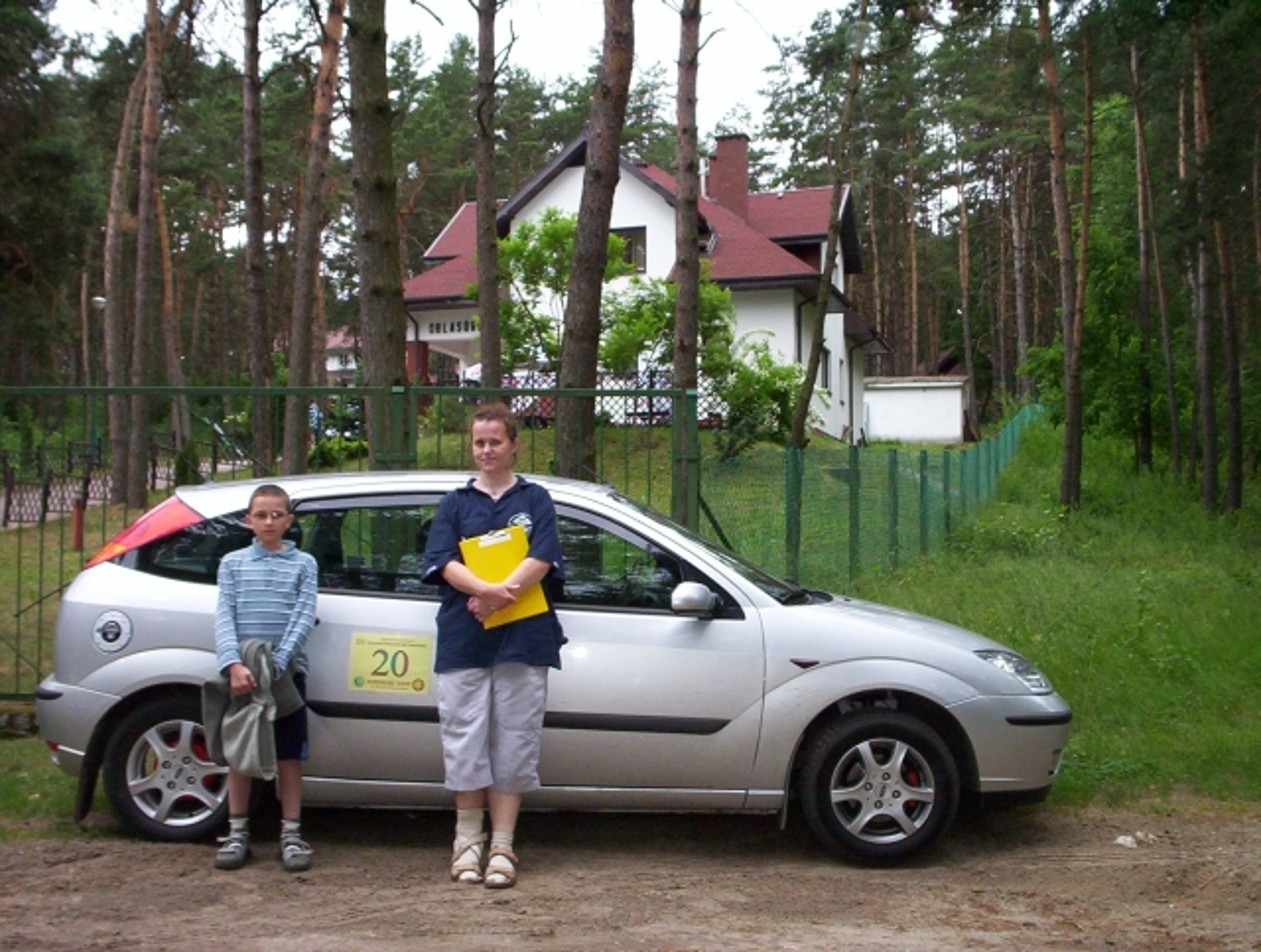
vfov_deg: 37.9
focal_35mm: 38
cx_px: 630
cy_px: 476
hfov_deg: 48.9
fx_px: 1387
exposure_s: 1/76.1
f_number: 4.5
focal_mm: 4.99
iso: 140
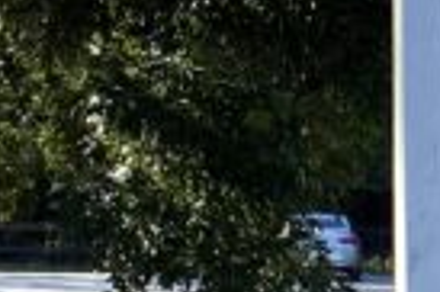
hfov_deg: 9.4
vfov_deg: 6.7
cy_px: 478
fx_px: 2466
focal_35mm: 202
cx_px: 938
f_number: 1.8
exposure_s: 1/981
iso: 32
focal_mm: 4.25
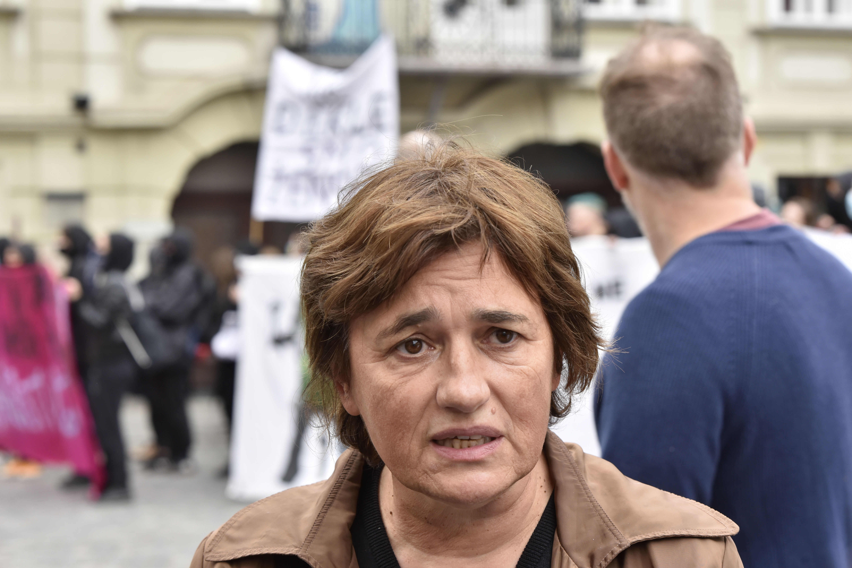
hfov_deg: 22.6
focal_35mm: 90
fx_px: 2131
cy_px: 284
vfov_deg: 15.2
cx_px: 426
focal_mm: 90
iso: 640
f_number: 7.1
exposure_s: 1/320
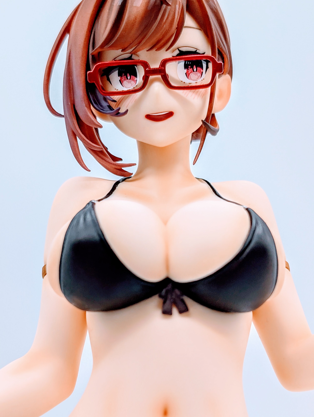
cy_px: 246
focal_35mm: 60
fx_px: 724
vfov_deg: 32.1
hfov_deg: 24.5
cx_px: 141
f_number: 1.68
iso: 65
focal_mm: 6.9
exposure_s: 1/127
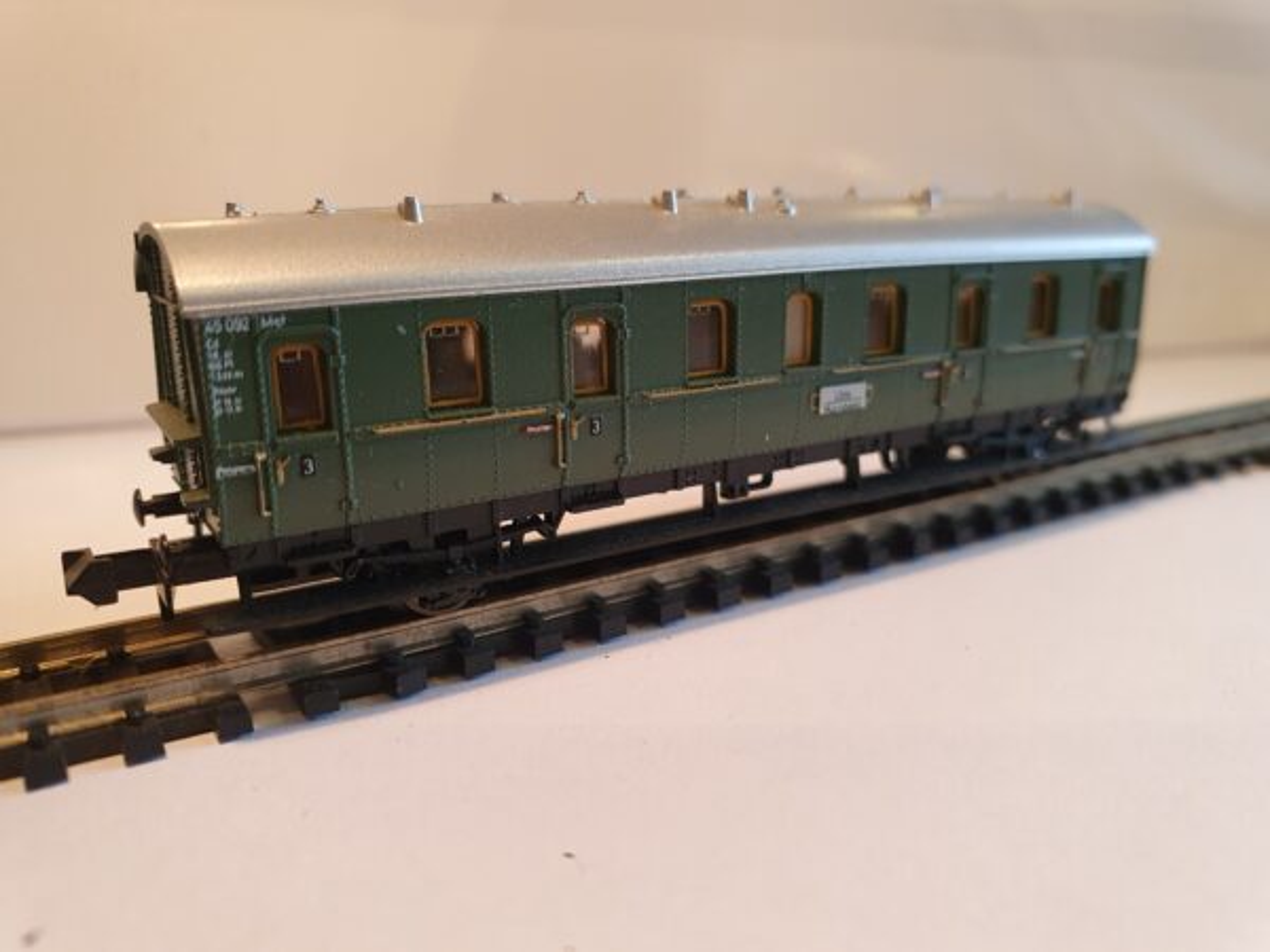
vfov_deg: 53.1
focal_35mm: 26
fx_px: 954
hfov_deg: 67.3
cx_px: 635
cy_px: 476
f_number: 2.4
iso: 160
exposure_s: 1/100
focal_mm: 4.32
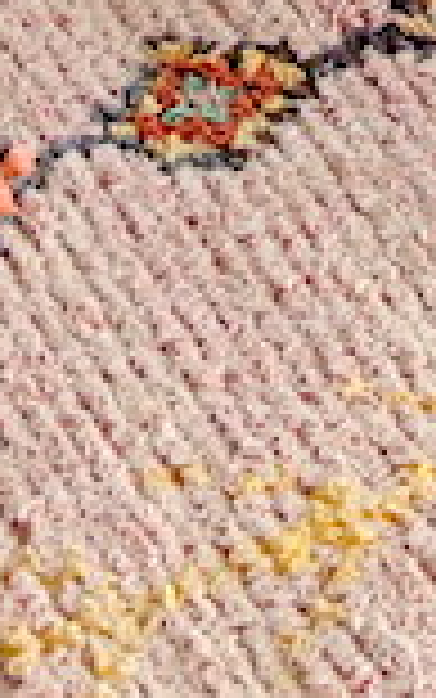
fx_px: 3609
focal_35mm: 190
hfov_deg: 6.9
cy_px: -72
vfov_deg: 10.9
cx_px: 508
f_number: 4.2
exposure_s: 1/60
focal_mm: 15.1
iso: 500
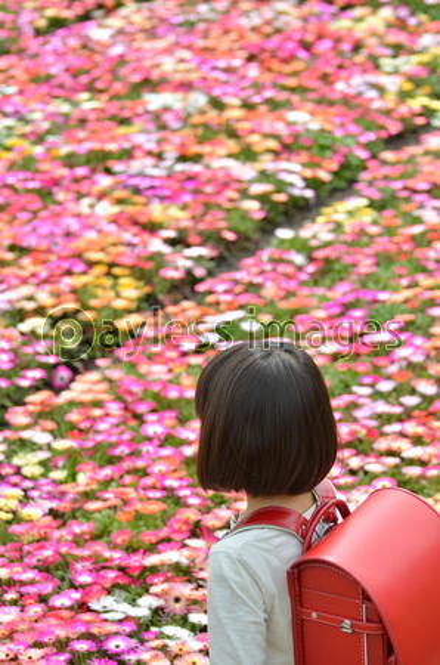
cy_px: 332
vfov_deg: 16.1
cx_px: 220
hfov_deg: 10.7
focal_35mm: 128
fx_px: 2348
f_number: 4.5
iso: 160
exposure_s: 1/1000
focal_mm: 85
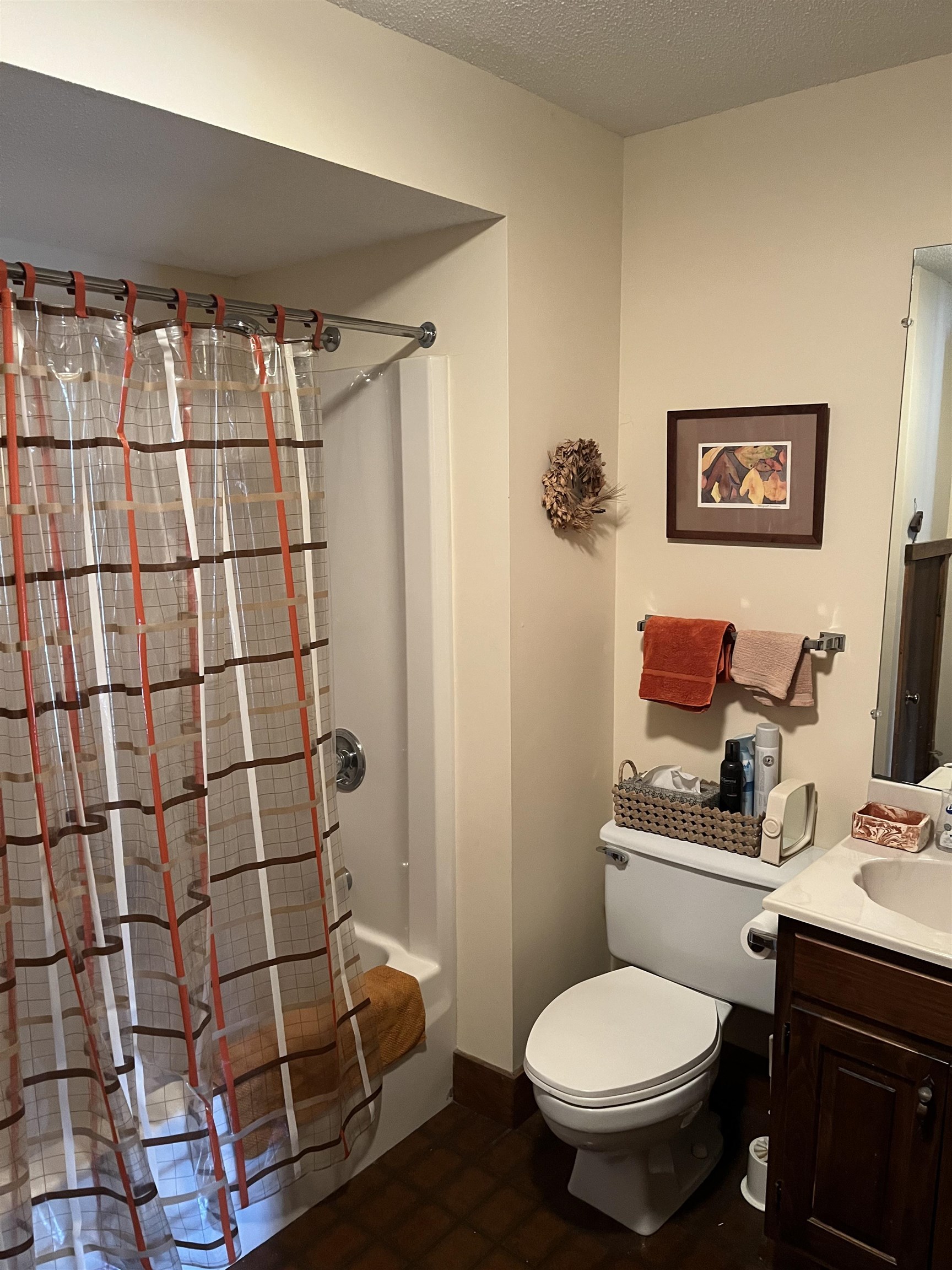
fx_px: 953
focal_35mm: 26
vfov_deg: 67.3
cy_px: 635
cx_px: 476
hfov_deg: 53.1
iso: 500
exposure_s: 1/40
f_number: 1.6
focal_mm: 5.1
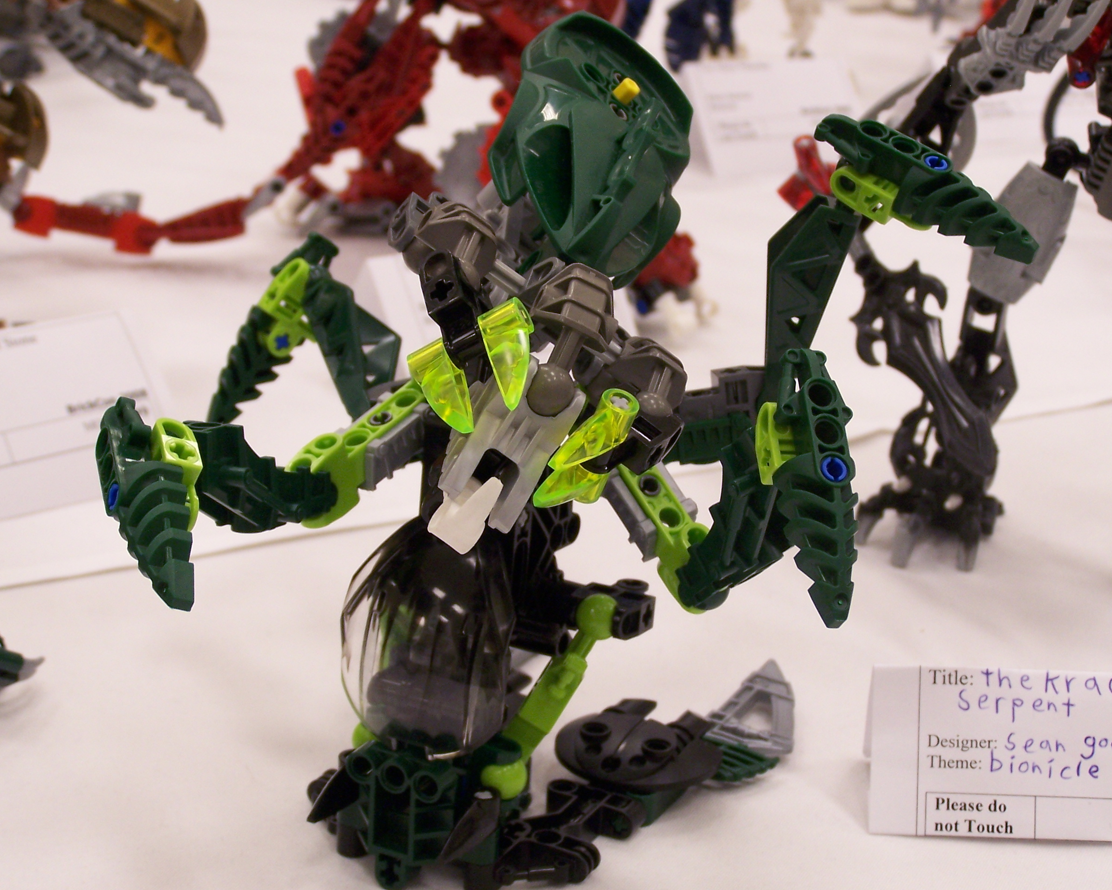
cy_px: 446
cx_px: 576
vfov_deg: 19.4
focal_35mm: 79
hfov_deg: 24.1
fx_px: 2600
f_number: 3.2
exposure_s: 1/20
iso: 140
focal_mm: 12.4
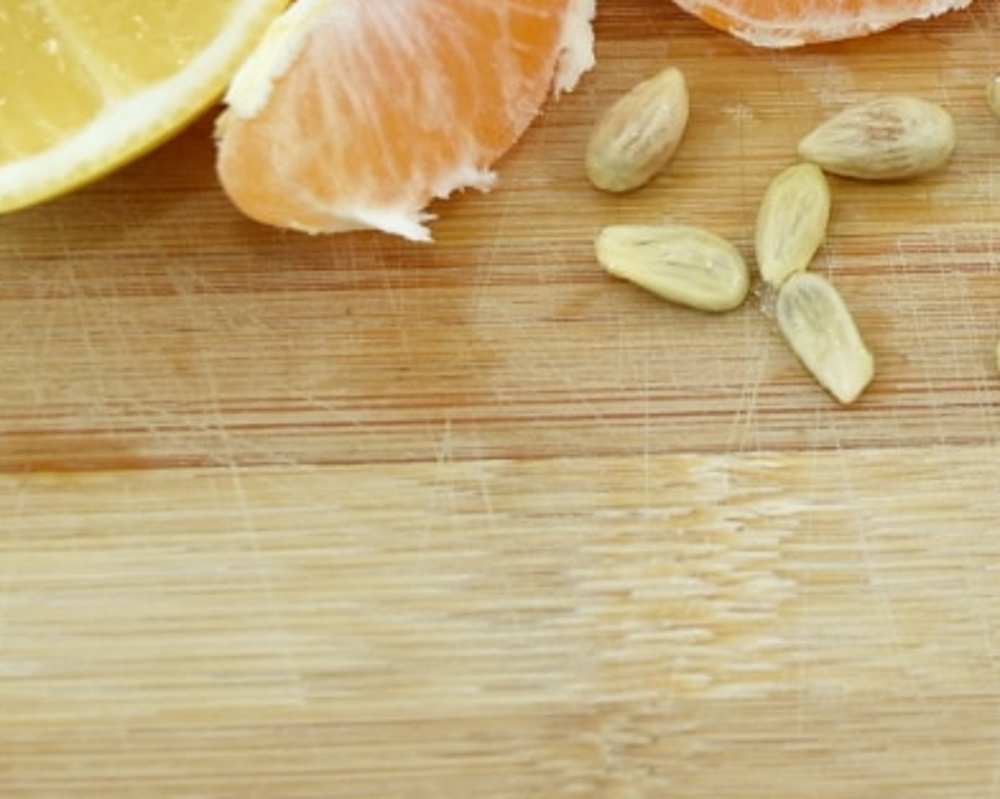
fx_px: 3444
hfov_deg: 15.6
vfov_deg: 13.0
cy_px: -100
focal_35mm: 116
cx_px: 1349
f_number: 9
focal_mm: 27
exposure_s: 1/80
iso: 100
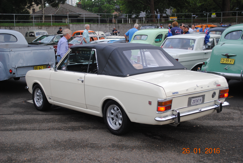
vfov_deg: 26.6
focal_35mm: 51
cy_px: 82
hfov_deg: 38.8
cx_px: 122
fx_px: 345
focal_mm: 34
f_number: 5
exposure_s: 1/40
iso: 200
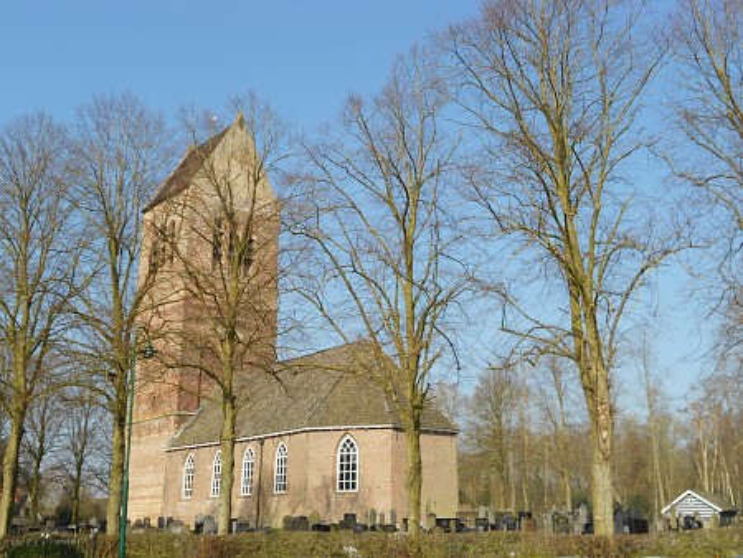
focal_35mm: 37
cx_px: 372
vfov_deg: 38.7
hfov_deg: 50.1
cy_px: 279
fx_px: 795
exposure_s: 1/640
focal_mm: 6.7
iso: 80
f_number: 3.9
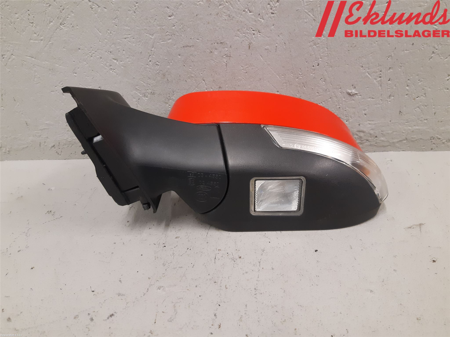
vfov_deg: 53.1
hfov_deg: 67.3
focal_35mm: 26
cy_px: 168
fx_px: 338
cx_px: 225
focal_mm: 3.93
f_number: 1.7
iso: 200
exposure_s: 1/50
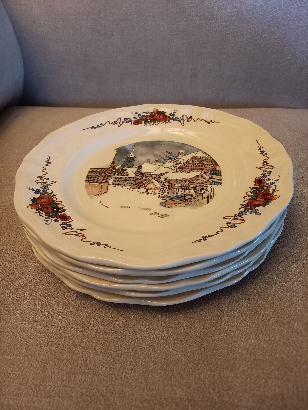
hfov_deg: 54.9
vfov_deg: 69.4
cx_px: 154
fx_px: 297
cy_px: 205
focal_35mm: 25
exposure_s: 1/25
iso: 640
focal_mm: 4.65
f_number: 1.8
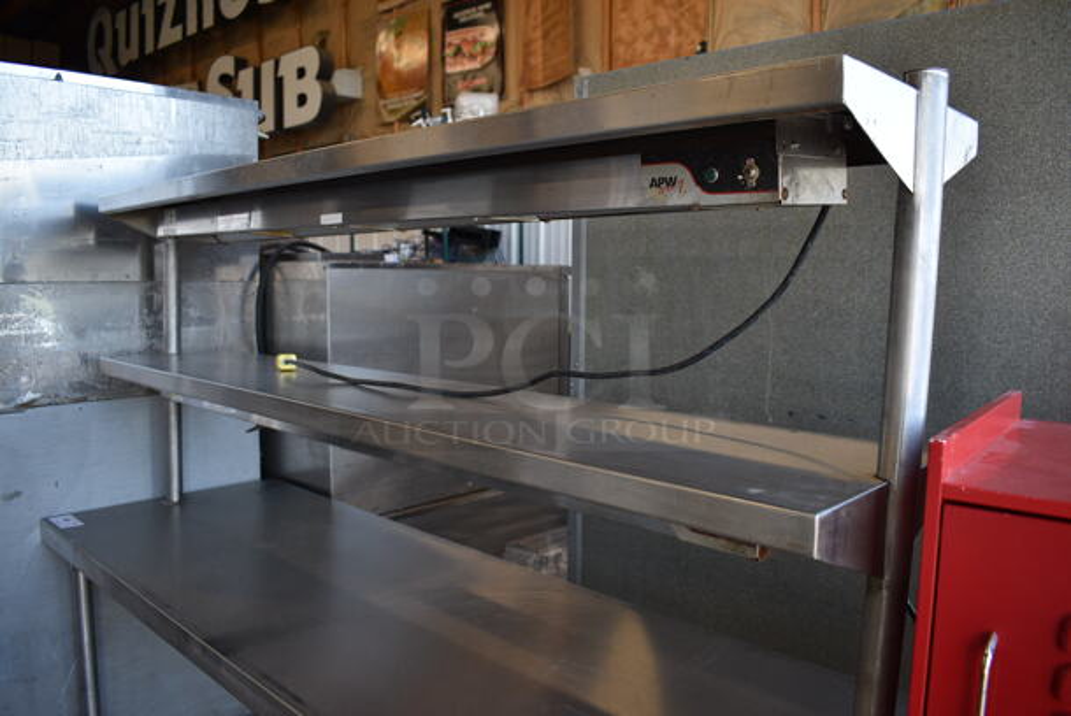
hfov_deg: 67.3
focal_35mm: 27
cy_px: 358
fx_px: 804
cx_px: 536
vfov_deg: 48.0
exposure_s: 1/250
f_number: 4
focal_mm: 18
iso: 400
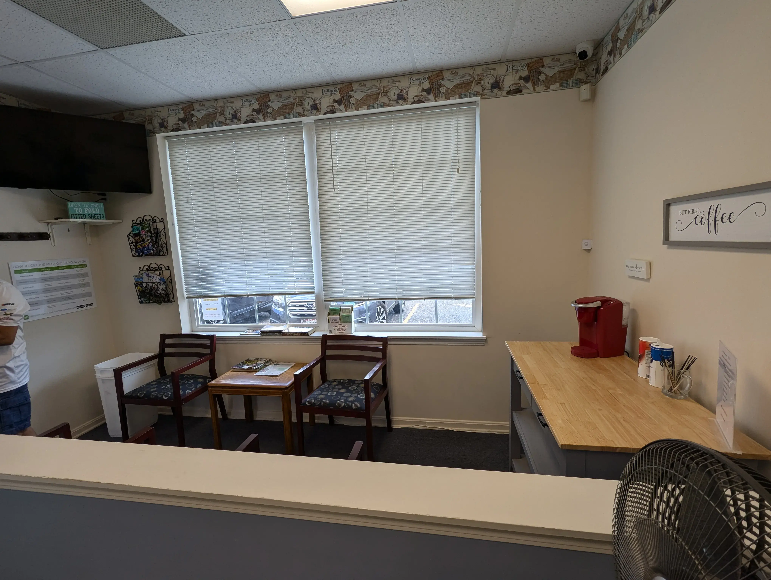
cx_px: 386
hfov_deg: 94.4
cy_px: 290
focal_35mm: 16
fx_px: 357
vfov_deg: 78.2
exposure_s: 1/120
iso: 44
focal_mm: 2.35
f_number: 2.2
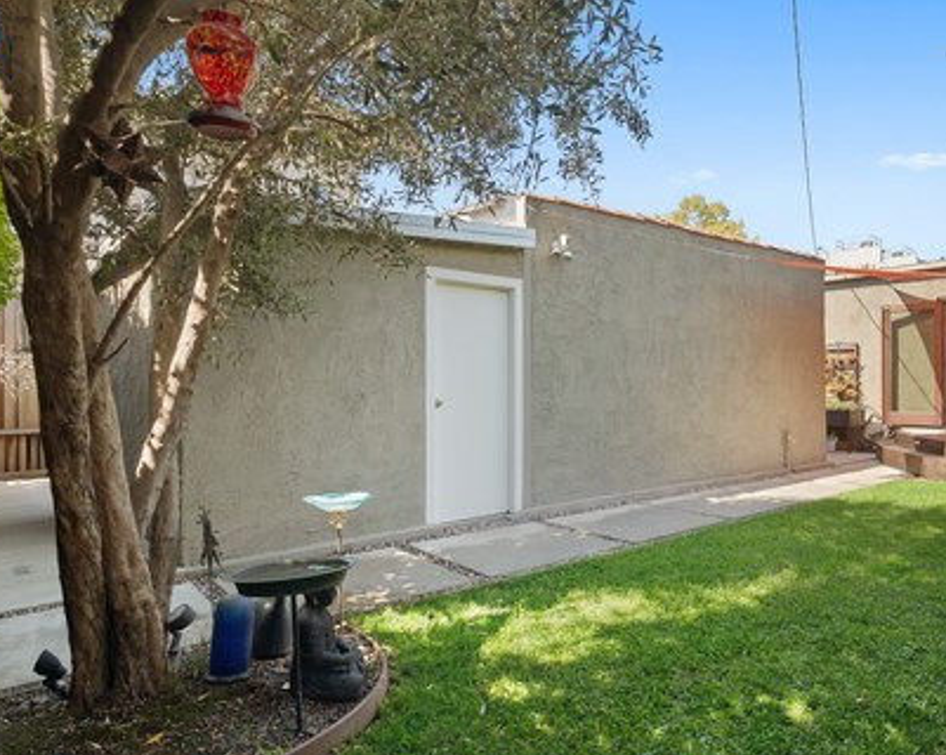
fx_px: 671
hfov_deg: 69.3
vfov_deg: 58.7
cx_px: 587
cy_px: 388
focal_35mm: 24
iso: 1000
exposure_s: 1/25
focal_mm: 16
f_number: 9
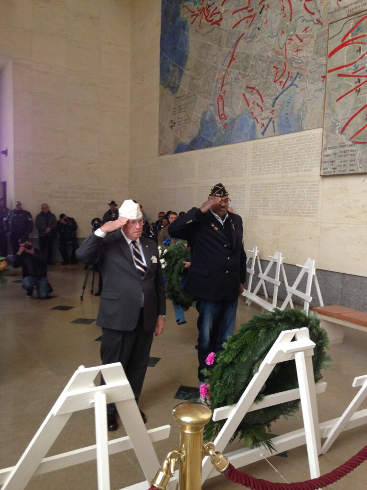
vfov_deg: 55.4
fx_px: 466
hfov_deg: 42.9
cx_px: 184
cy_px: 245
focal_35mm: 33
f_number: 2.4
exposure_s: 1/20
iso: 125
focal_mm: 4.12
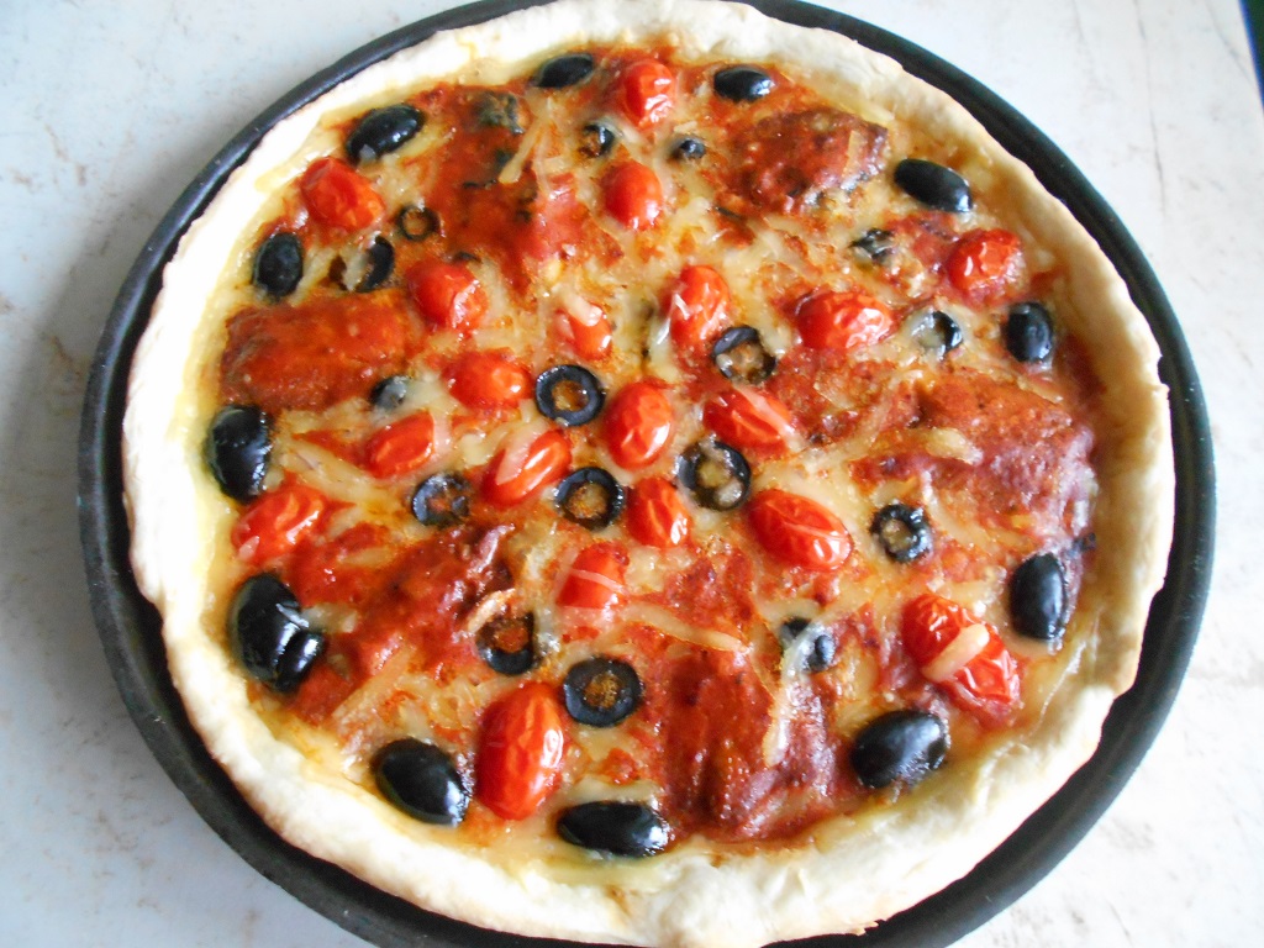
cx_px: 632
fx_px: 949
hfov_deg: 67.3
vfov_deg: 53.1
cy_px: 474
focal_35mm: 26
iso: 800
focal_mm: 4.6
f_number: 3.2
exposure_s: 1/25
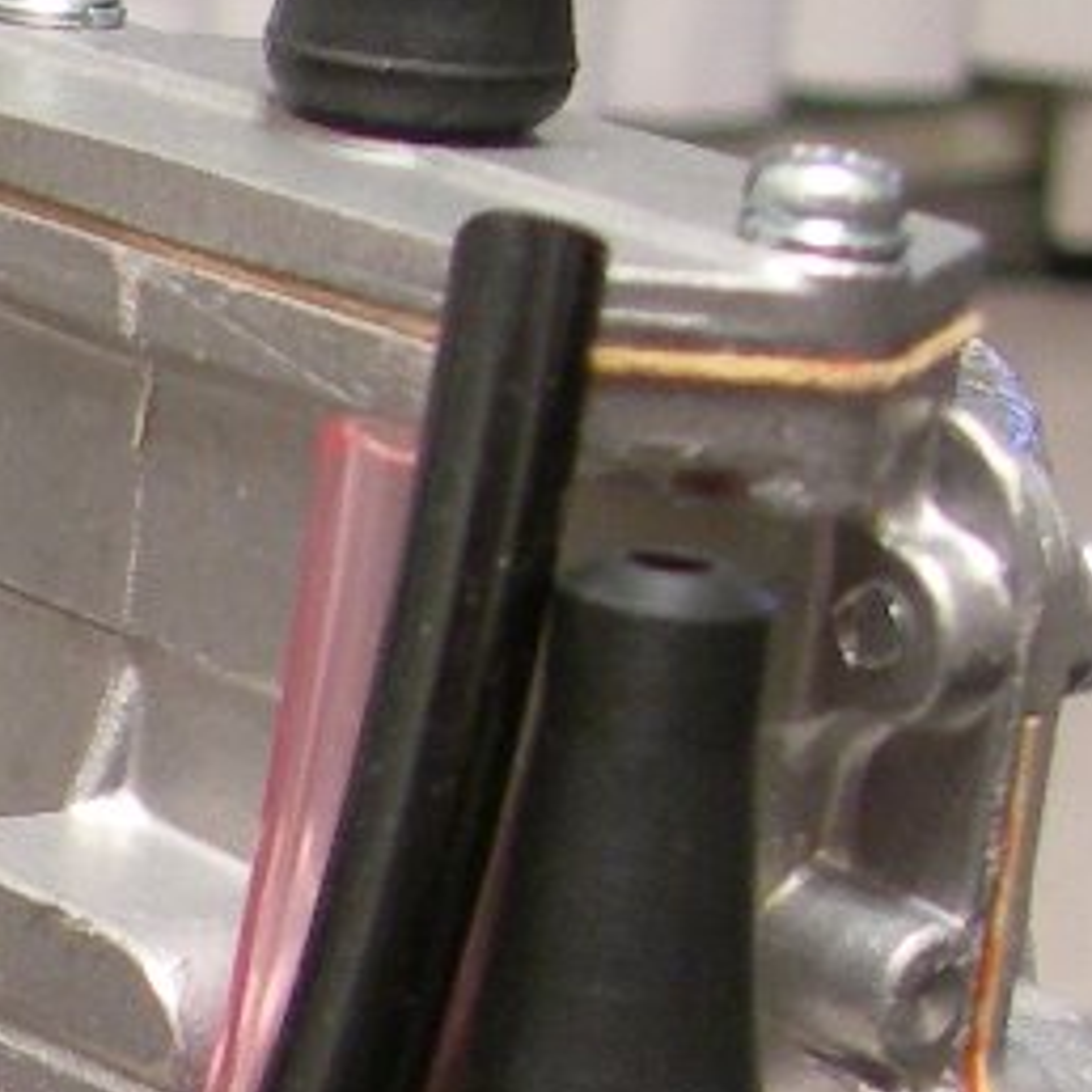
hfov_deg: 7.9
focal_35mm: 200
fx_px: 7138
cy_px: 1591
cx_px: -1769
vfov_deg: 8.6
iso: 152
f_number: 2.8
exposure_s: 1/4
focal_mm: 7.8
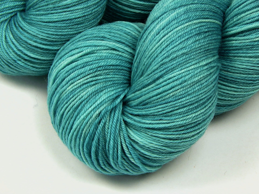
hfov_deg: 13.9
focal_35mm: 142
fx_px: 1062
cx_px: 130
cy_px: 97
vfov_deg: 10.4
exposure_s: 1/30
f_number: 4.9
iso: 200
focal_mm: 25.3
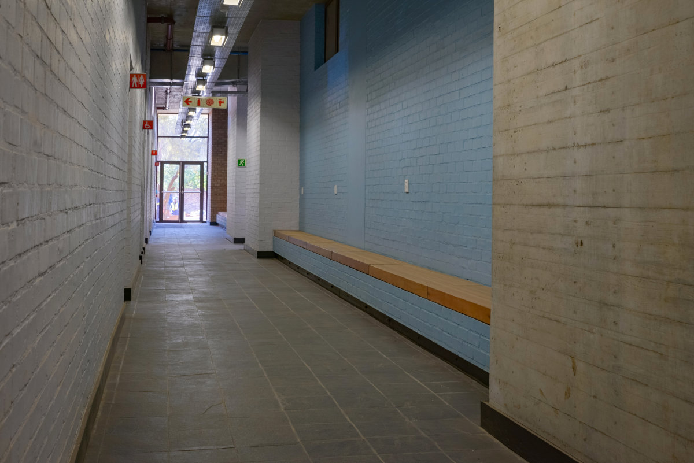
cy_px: 232
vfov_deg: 29.3
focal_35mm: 46
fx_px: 887
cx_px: 347
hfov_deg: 42.7
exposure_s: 1/15
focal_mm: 46
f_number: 8
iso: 200
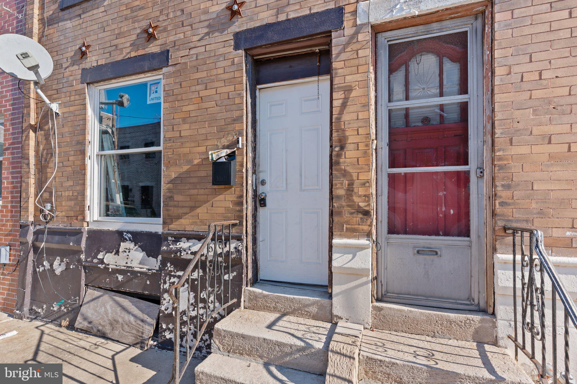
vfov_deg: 70.4
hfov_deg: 93.3
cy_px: 192
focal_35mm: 17
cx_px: 288
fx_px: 272
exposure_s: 1/160
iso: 500
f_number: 10
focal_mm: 17
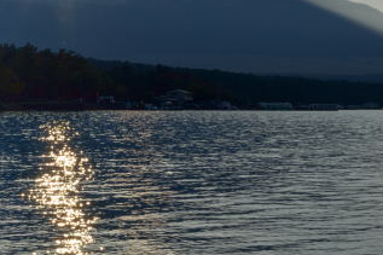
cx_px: 68
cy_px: 89
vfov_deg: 13.5
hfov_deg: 20.0
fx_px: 1074
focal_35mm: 101
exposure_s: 1/80
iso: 100
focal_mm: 40
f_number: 22
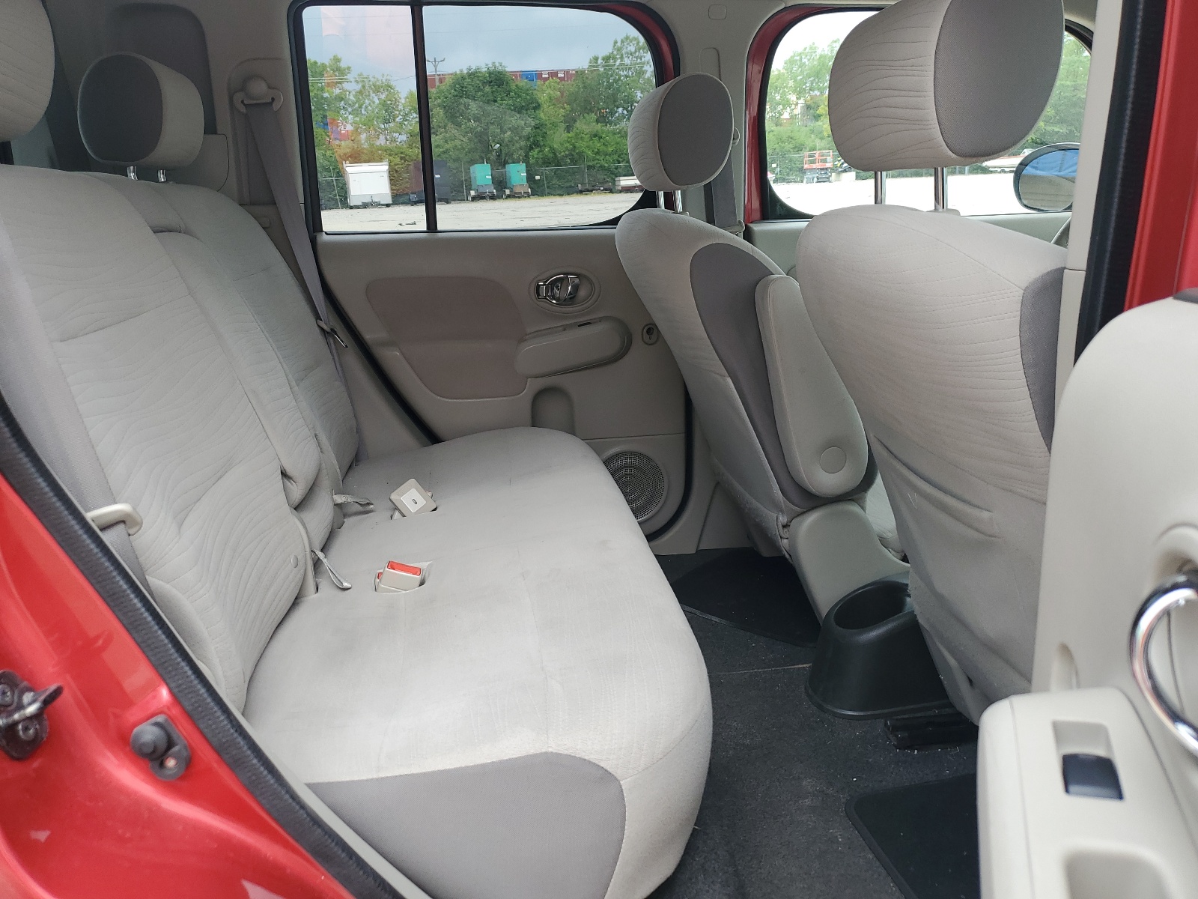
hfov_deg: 67.3
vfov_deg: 53.1
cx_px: 599
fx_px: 900
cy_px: 450
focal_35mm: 26
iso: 50
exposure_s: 1/370
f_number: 1.5
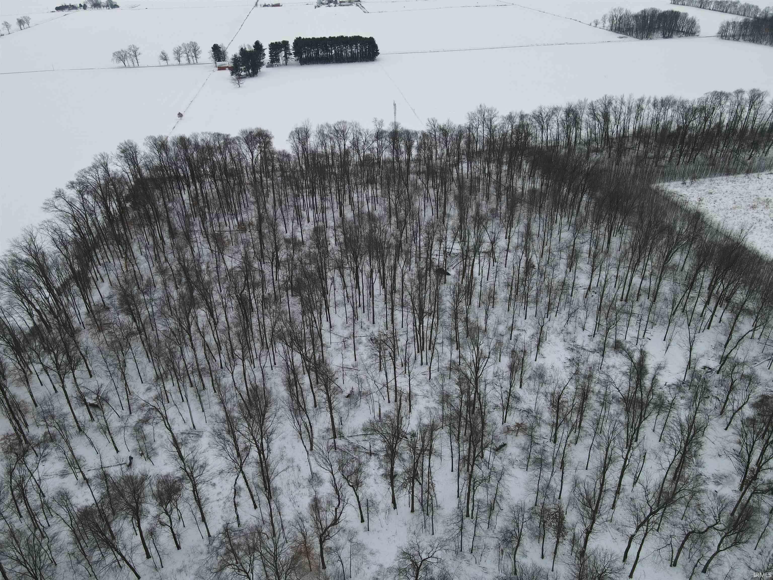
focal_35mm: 24
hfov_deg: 71.6
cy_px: 290
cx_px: 386
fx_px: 536
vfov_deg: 56.8
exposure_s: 1/800
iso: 100
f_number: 2.8
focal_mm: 4.5
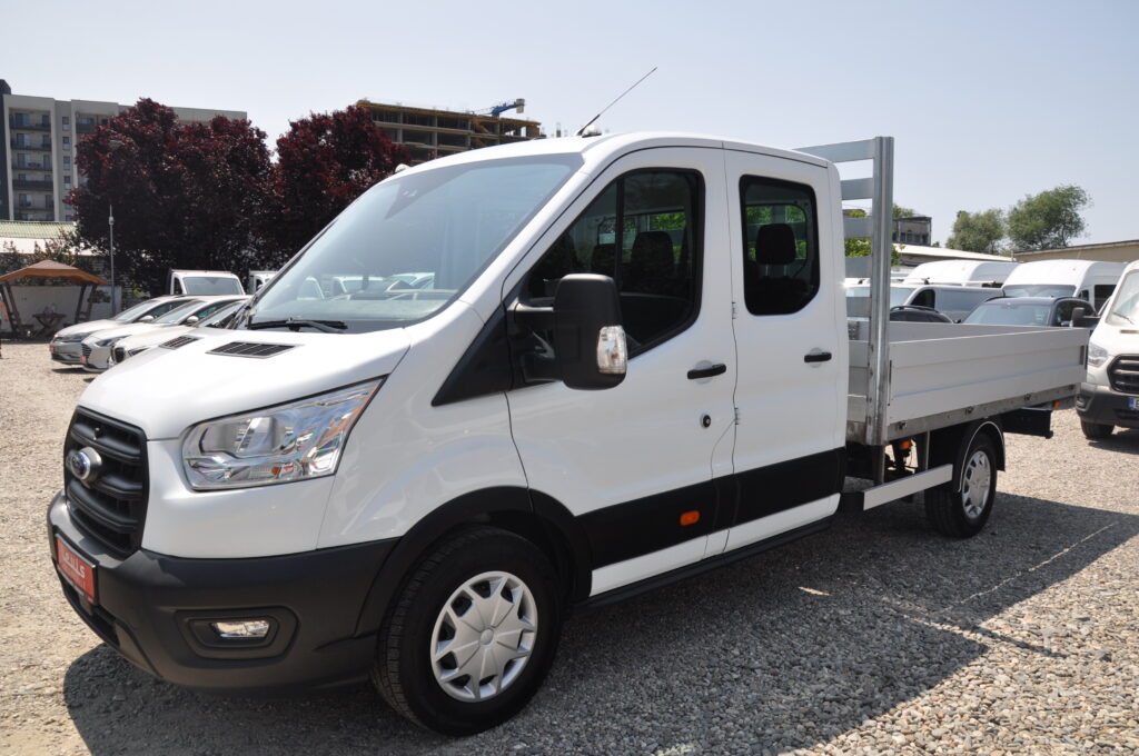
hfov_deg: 67.4
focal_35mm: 27
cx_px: 570
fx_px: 853
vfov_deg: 47.8
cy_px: 378
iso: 400
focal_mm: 18
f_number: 9
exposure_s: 1/320
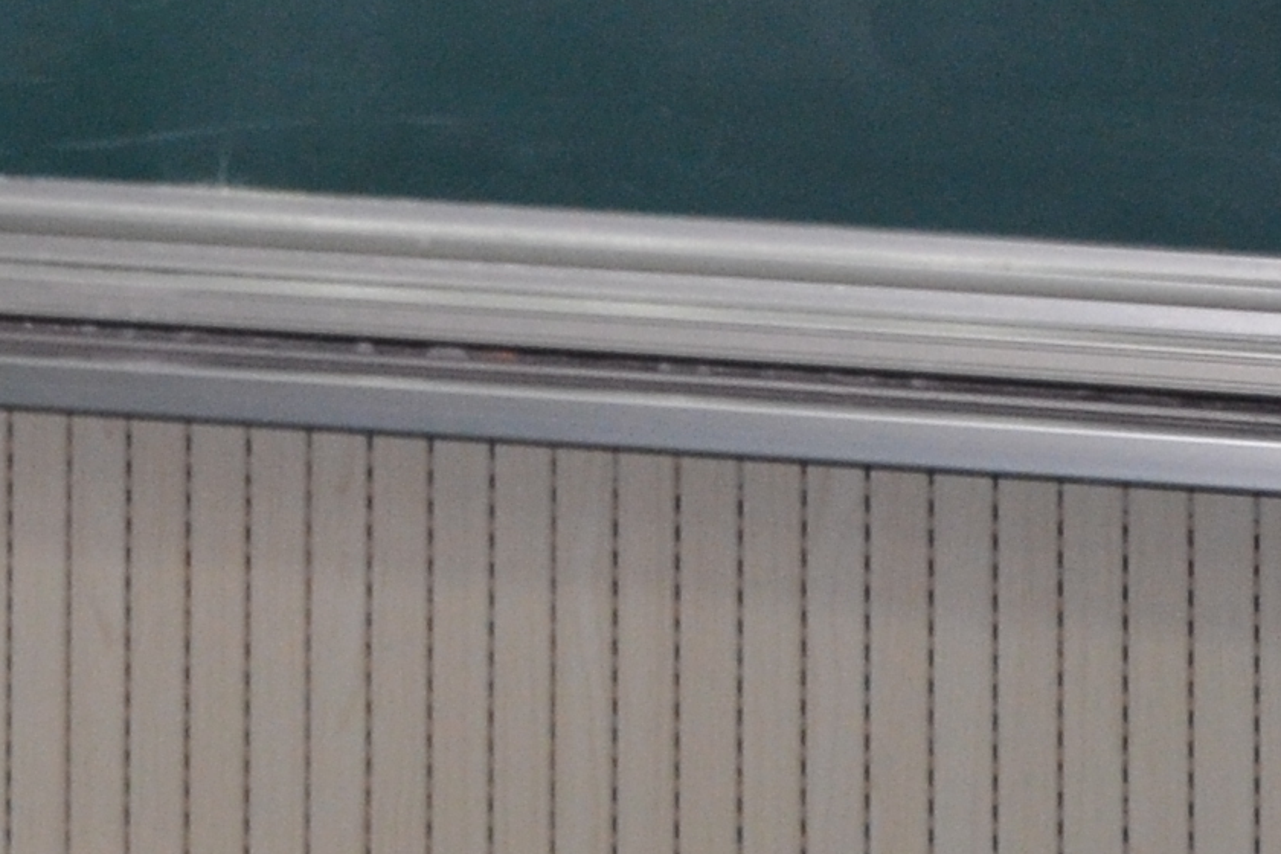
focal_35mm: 281
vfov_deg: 4.8
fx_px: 9998
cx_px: -2083
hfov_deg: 6.8
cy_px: -918
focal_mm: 32
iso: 800
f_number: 4.2
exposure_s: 1/60
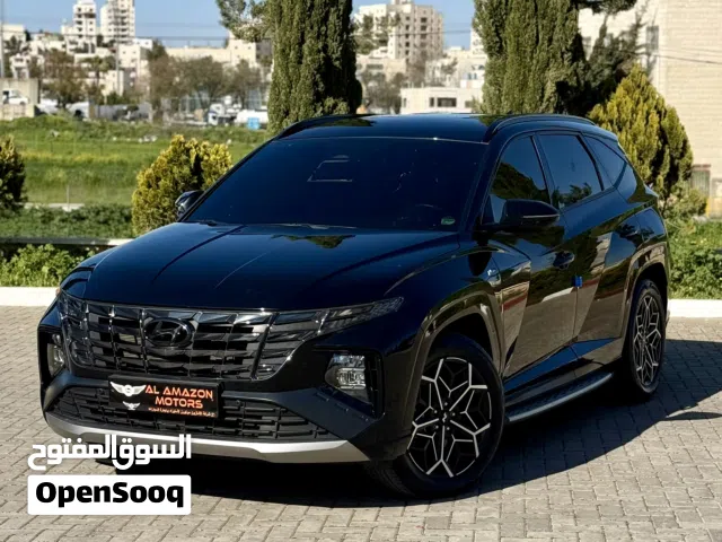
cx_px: 361
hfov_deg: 39.7
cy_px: 271
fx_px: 1001
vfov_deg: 30.3
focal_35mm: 48
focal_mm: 6.76
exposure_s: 1/7143
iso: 100
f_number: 1.78
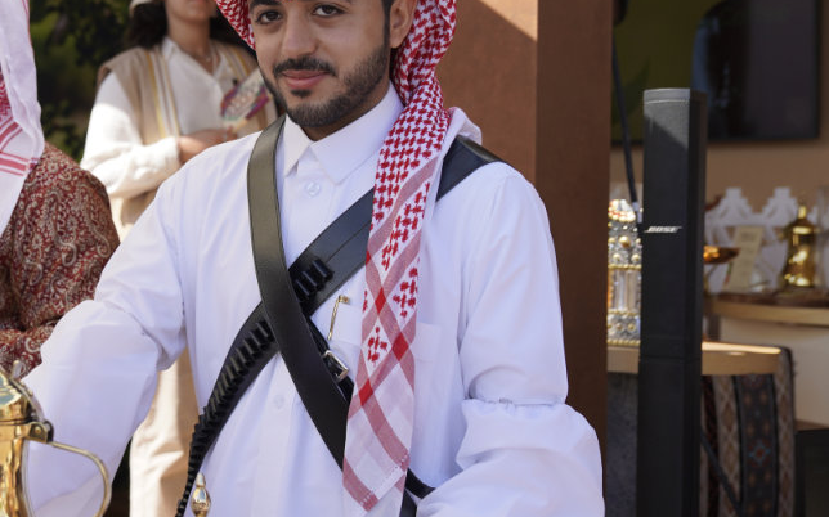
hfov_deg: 26.3
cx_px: 93
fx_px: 1716
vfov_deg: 17.1
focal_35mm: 76
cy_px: 261
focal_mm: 40
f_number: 4.5
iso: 100
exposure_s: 1/500
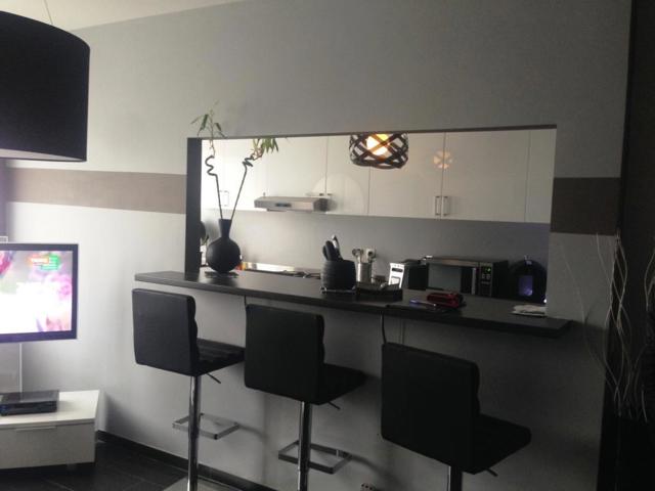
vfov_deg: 42.9
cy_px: 246
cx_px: 328
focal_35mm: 33
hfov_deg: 55.4
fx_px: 624
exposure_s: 1/20
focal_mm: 4.12
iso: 100
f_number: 2.4
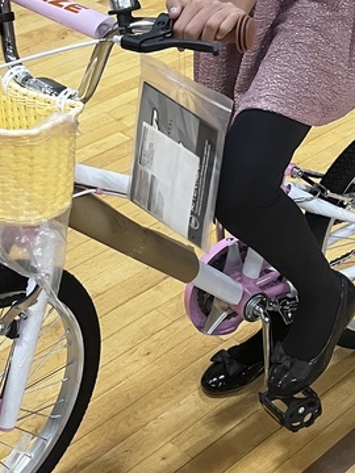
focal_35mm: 74
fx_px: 1012
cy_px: -3
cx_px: 231
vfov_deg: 25.0
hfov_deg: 19.8
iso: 200
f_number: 1.6
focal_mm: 5.1
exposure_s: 1/60
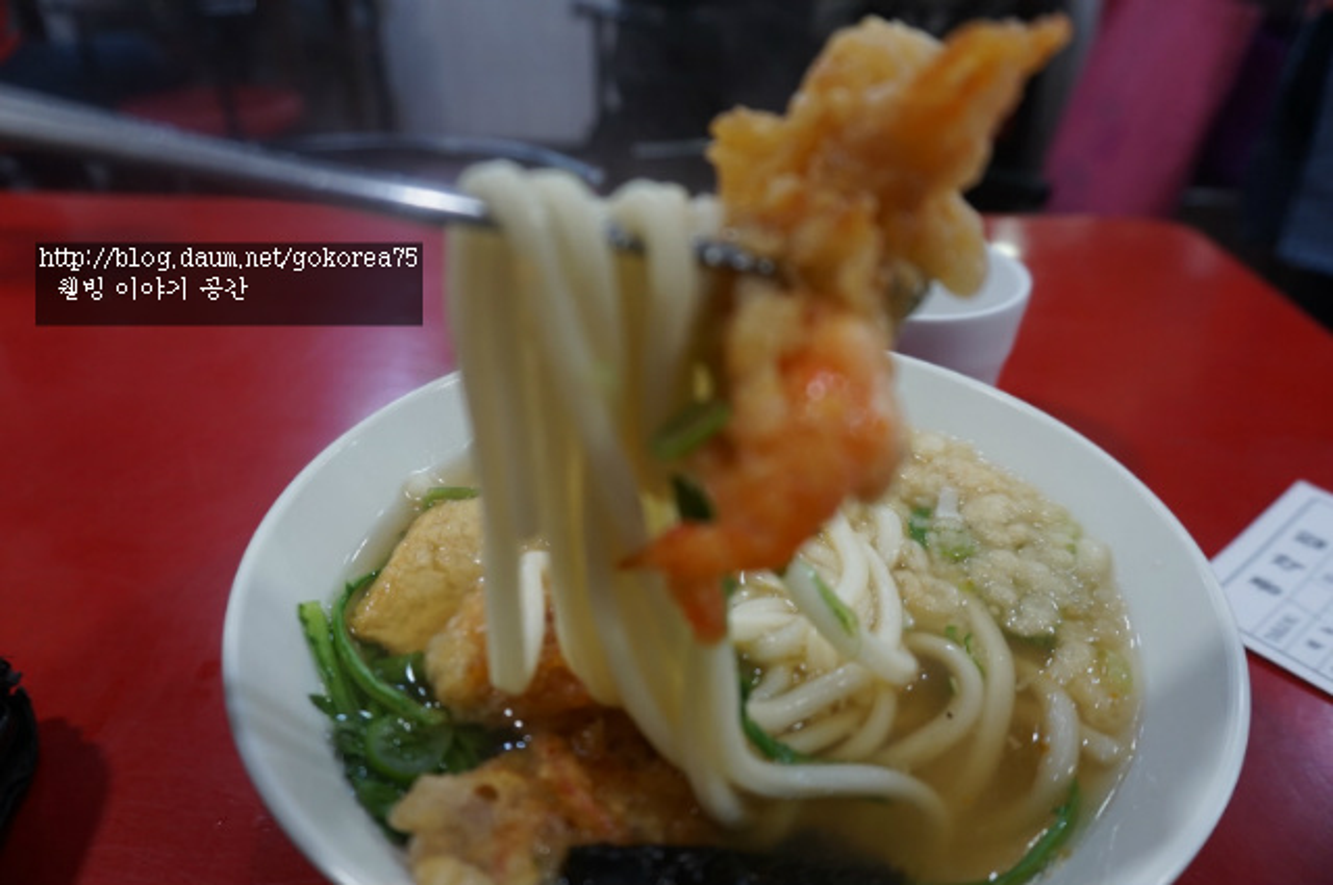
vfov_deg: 53.0
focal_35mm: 24
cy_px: 442
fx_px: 888
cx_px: 666
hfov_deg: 73.8
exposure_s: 1/60
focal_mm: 16
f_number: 3.5
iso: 400
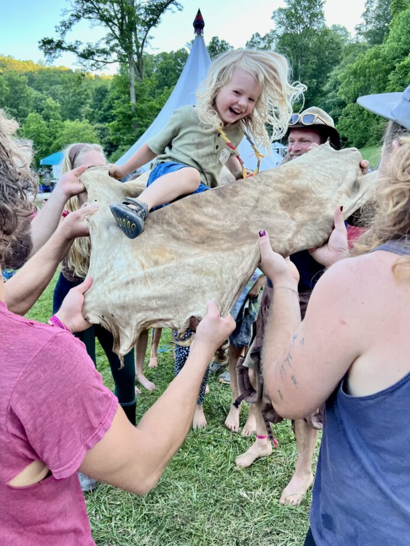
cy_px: 274
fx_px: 458
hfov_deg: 48.2
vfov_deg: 61.6
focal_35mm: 29
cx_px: 189
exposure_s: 1/162
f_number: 1.5
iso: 64
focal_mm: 5.7
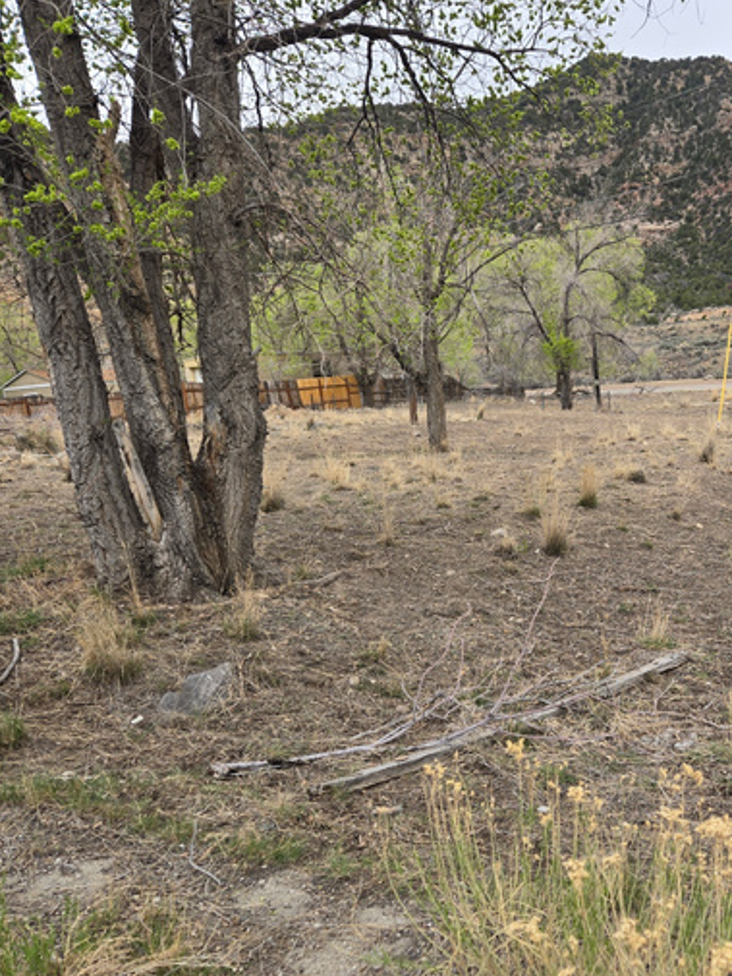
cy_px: 557
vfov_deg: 52.4
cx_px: 535
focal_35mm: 35
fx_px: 986
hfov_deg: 39.8
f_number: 1.8
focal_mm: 5.4
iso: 25
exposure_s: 1/652
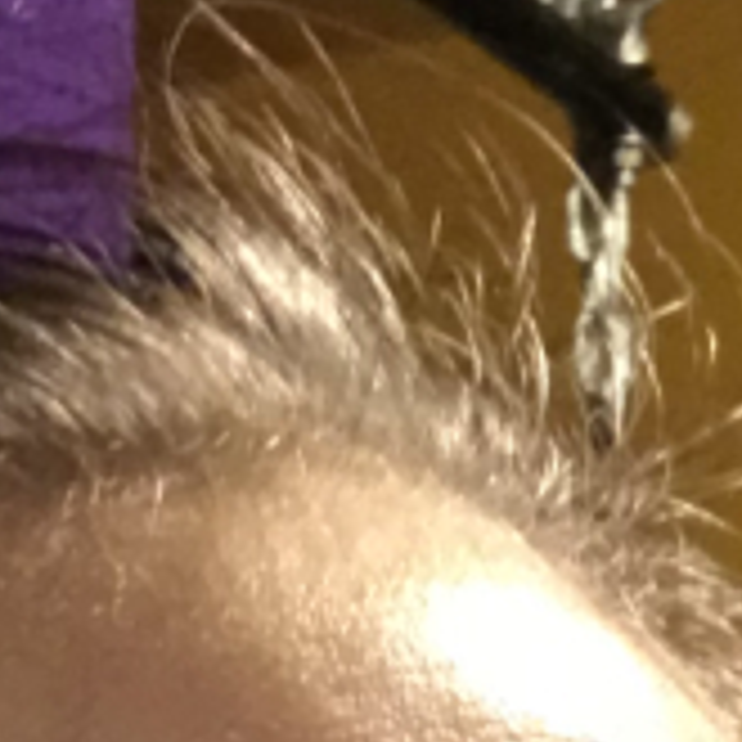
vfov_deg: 8.9
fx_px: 4171
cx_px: 241
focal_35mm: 172
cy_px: 1929
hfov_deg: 10.2
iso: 200
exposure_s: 1/20
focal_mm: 2.9
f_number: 2.2
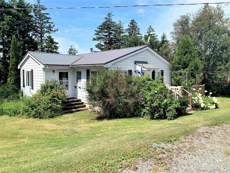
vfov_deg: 53.1
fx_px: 173
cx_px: 115
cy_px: 86
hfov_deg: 67.3
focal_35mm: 26
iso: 25
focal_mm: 4.25
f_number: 1.8
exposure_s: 1/1812
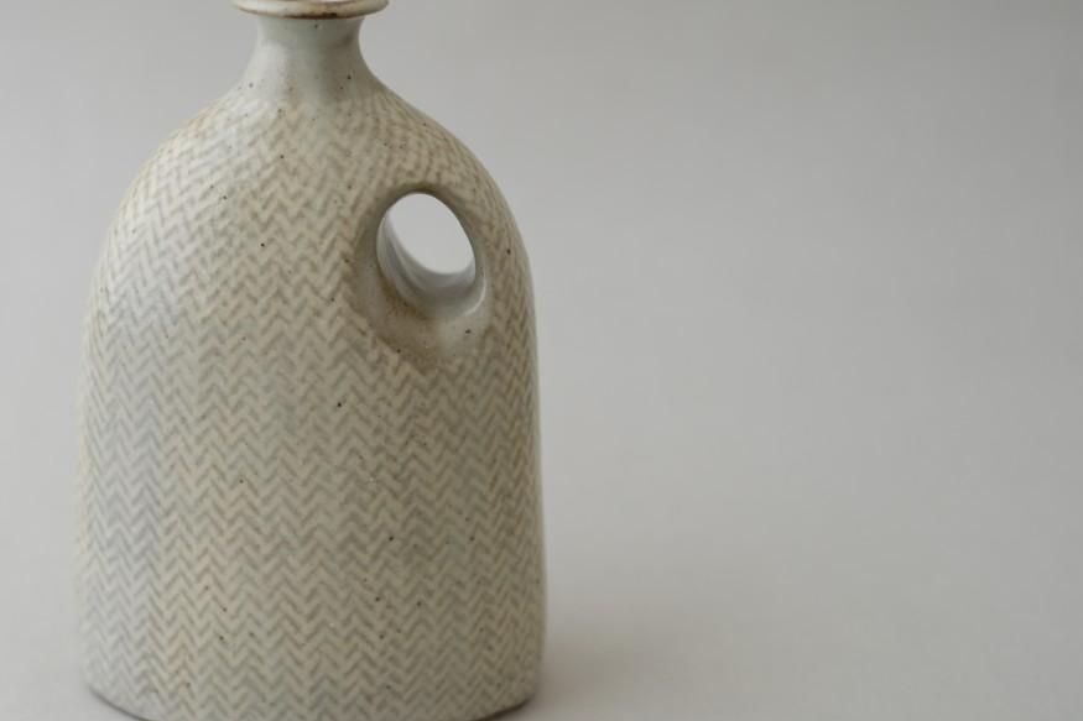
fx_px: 1624
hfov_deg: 36.2
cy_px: 319
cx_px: 301
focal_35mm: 54
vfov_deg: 25.0
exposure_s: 1/60
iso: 100
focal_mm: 35
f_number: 2.5
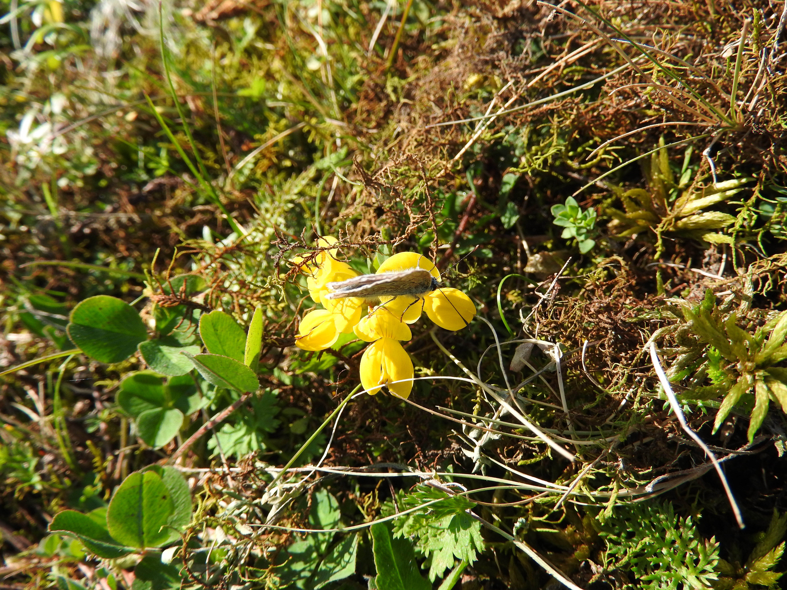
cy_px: 295
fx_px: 682
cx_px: 394
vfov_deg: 46.8
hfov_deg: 60.0
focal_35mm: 30
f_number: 3.5
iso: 100
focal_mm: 5.4
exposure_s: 1/640
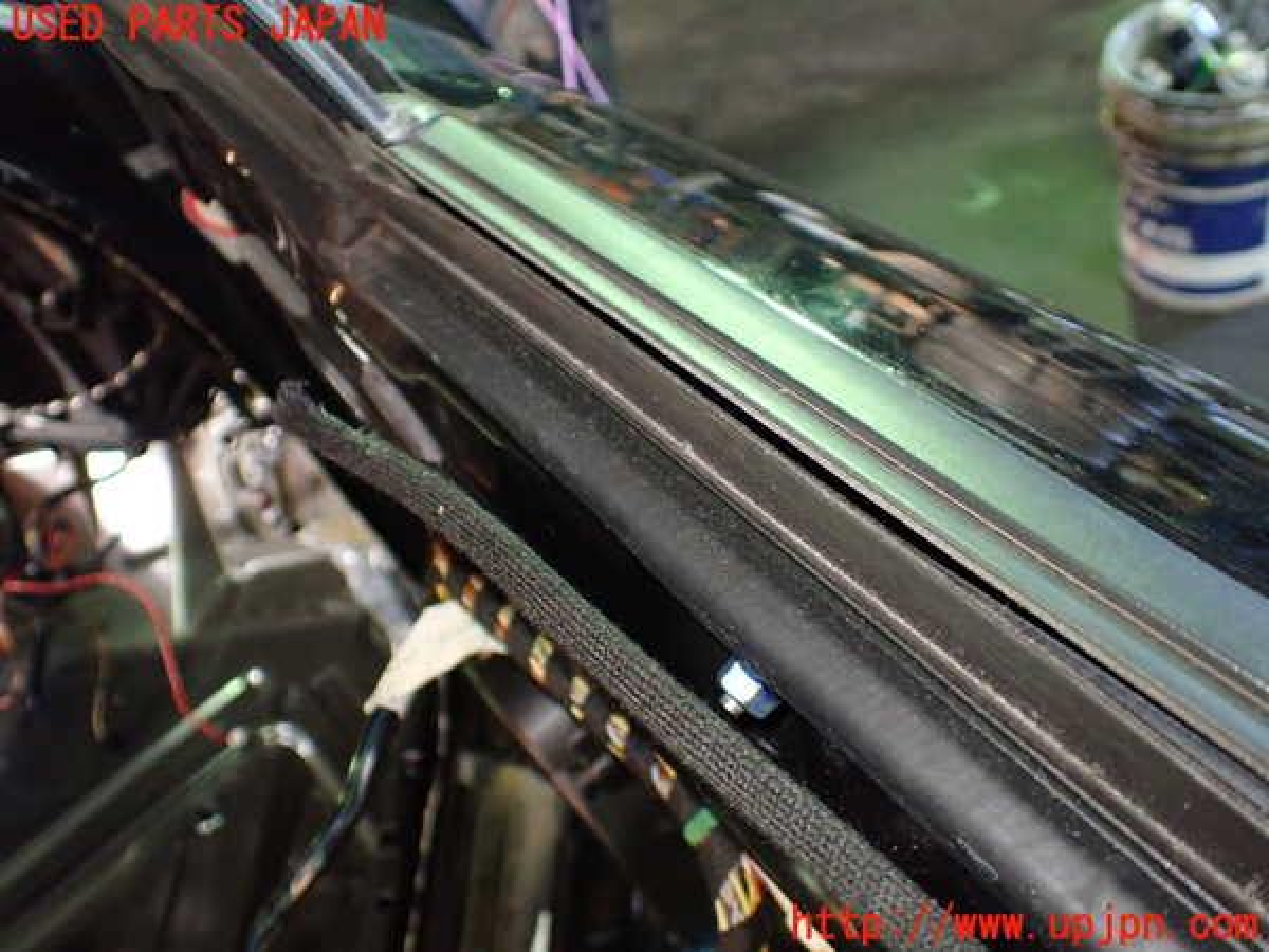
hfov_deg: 60.0
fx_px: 1100
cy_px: 476
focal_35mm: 30
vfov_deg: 46.8
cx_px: 634
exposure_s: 1/30
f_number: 2.3
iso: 800
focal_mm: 5.4
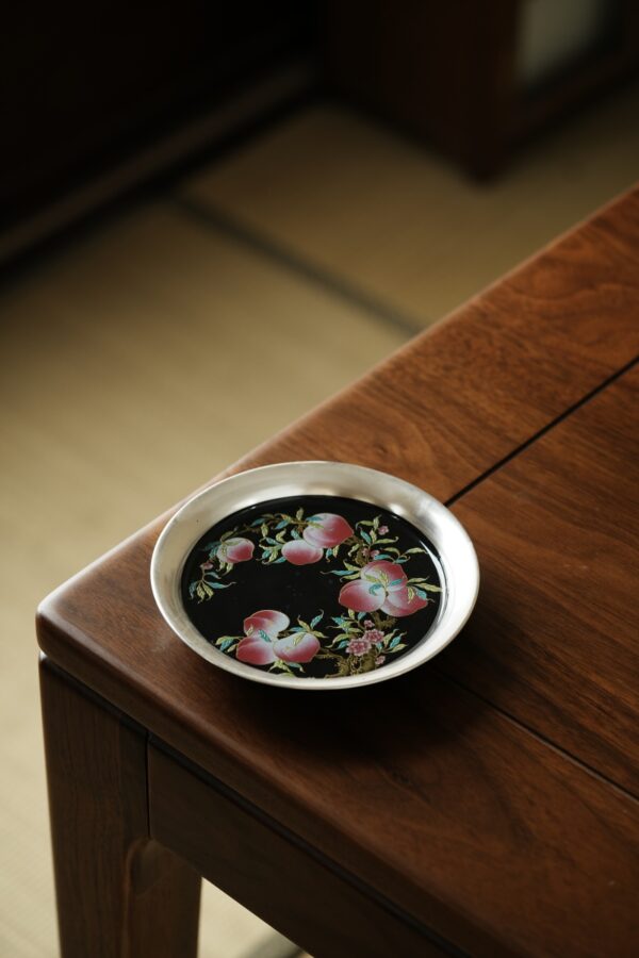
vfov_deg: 22.6
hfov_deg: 15.2
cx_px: 320
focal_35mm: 90
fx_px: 2396
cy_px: 479
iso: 160
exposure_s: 1/125
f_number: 4.5
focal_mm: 90
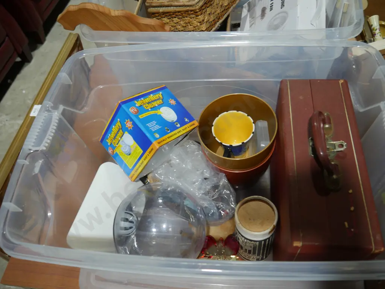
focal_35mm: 28
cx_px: 192
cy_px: 144
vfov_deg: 49.8
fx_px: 312
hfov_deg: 63.4
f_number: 3.5
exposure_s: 1/80
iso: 200
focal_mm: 14
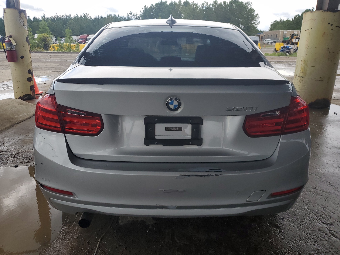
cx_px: 170
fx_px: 255
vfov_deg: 53.1
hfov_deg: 67.3
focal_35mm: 26
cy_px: 128
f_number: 1.5
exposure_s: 1/1000
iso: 50
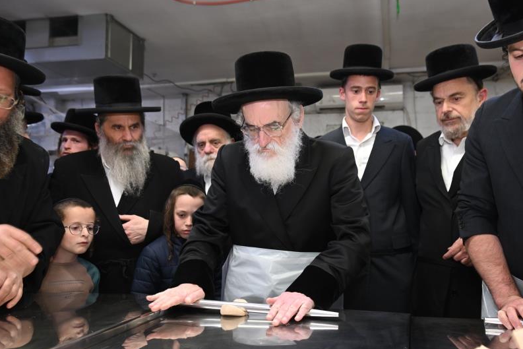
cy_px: 182
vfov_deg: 42.3
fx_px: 450
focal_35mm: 31
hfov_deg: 60.0
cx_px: 302
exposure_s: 1/125
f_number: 4
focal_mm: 24
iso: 1000
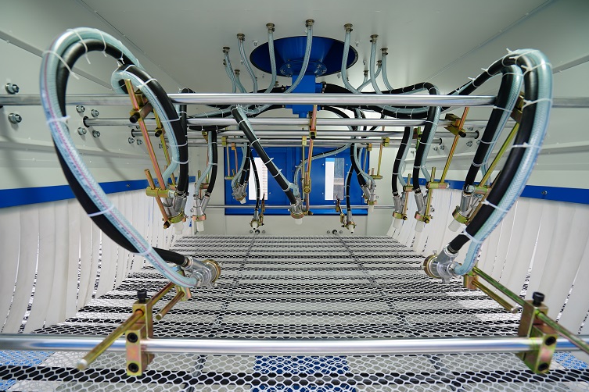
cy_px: 203
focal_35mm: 17
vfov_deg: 70.4
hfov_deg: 93.3
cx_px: 288
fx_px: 278
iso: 100
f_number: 4.5
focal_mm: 16
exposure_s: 1/30
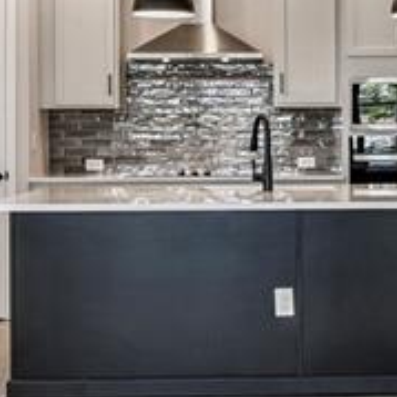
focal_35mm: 73
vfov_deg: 23.6
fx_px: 947
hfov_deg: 23.3
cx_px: 330
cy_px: 129
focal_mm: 10
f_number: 7.1
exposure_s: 1/15
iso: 100
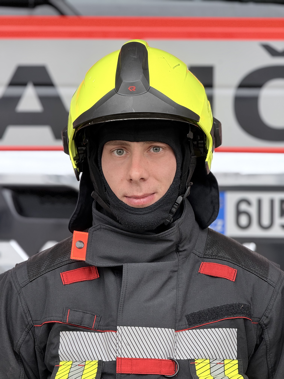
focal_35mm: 120
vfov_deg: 16.4
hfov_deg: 12.3
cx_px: 142
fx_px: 1313
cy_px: 190
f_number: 2.8
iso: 80
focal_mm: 15.66
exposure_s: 1/99
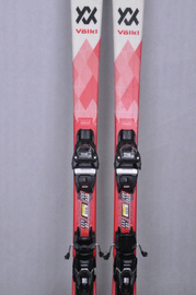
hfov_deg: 22.5
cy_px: 167
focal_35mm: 60
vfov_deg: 33.4
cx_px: 105
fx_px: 492
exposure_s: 1/125
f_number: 9.5
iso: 3200
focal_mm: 24
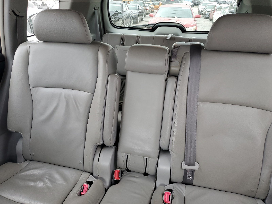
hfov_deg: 67.3
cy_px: 102
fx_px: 204
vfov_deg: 53.1
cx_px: 136
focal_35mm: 26
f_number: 1.5
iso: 80
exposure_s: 1/60.2
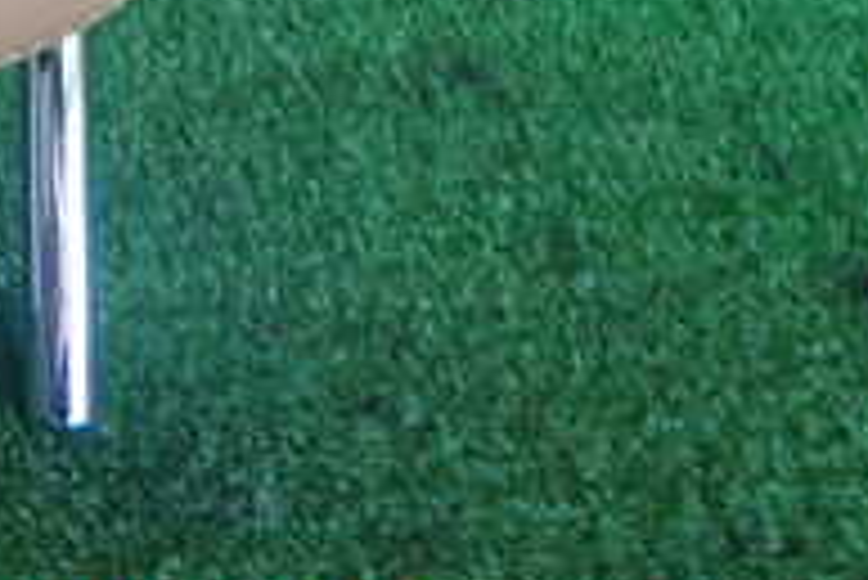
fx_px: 2340
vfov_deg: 13.3
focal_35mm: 97
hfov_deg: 19.2
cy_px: -319
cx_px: -306
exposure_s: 1/100
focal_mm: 5.4
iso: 200
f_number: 2.3
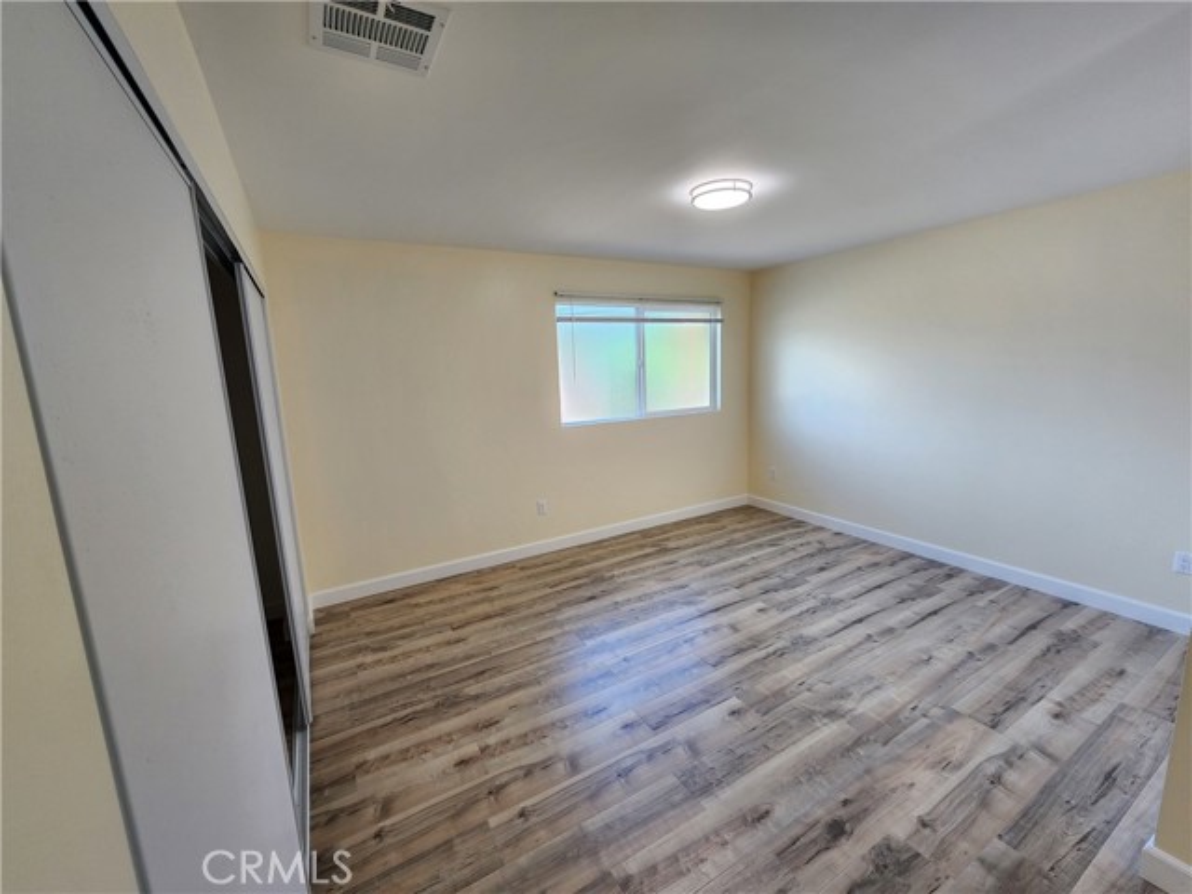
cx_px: 596
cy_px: 447
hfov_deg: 106.2
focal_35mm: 13
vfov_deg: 89.9
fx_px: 448
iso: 64
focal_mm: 2.2
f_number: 2.2
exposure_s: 1/60
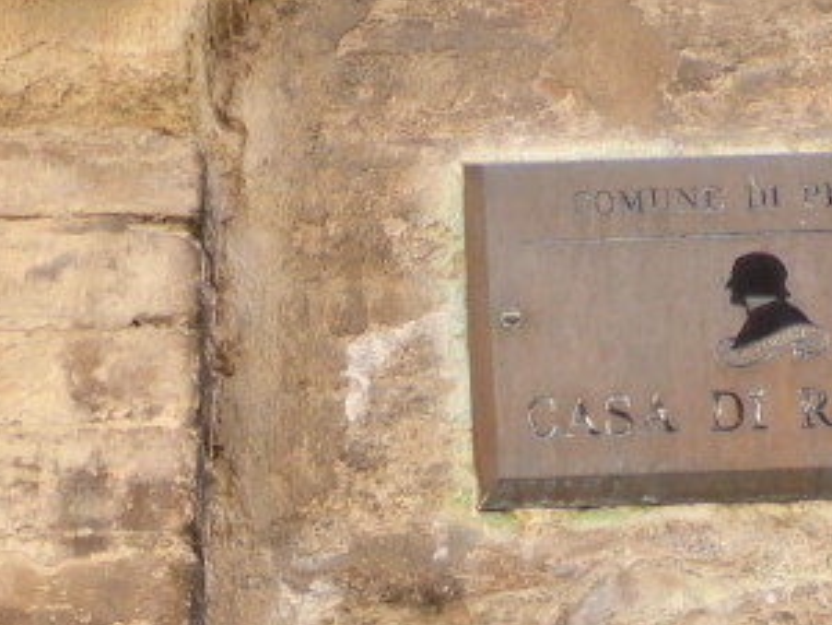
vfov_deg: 16.1
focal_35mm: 85
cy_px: 893
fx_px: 2044
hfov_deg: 23.0
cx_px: 376
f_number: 3.3
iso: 100
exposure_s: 1/80
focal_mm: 4.3
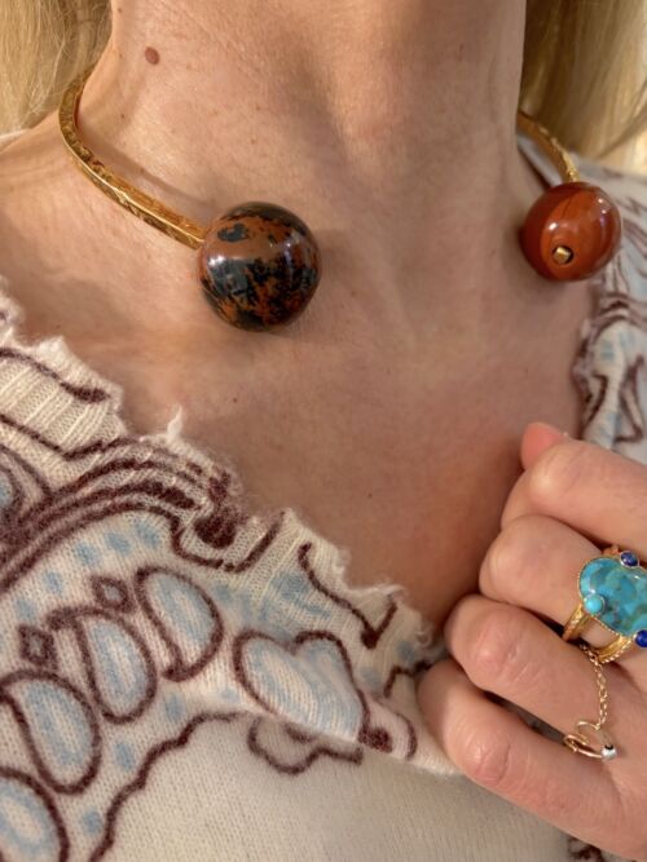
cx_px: 324
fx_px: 648
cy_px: 431
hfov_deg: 53.0
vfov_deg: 67.3
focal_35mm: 26
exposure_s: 1/50
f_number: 1.6
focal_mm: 5.96
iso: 250
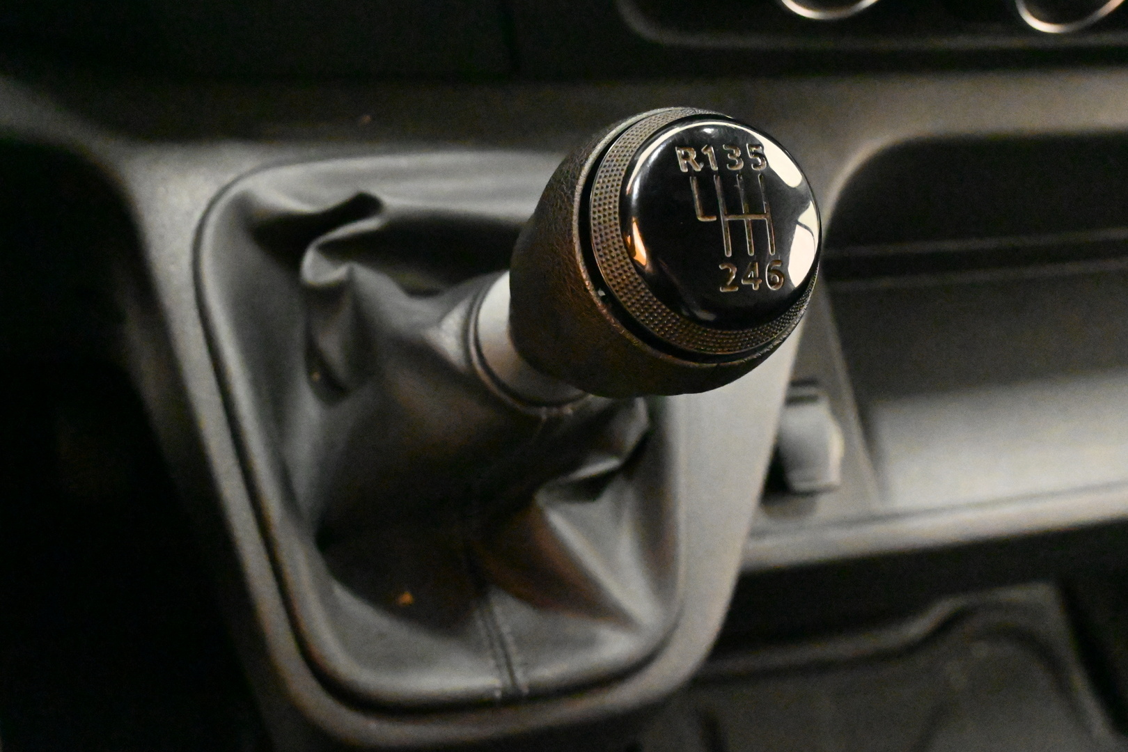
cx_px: 564
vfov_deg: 30.8
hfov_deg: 45.0
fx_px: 1363
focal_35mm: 44
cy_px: 376
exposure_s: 1/50
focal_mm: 29
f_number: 6.3
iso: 32000
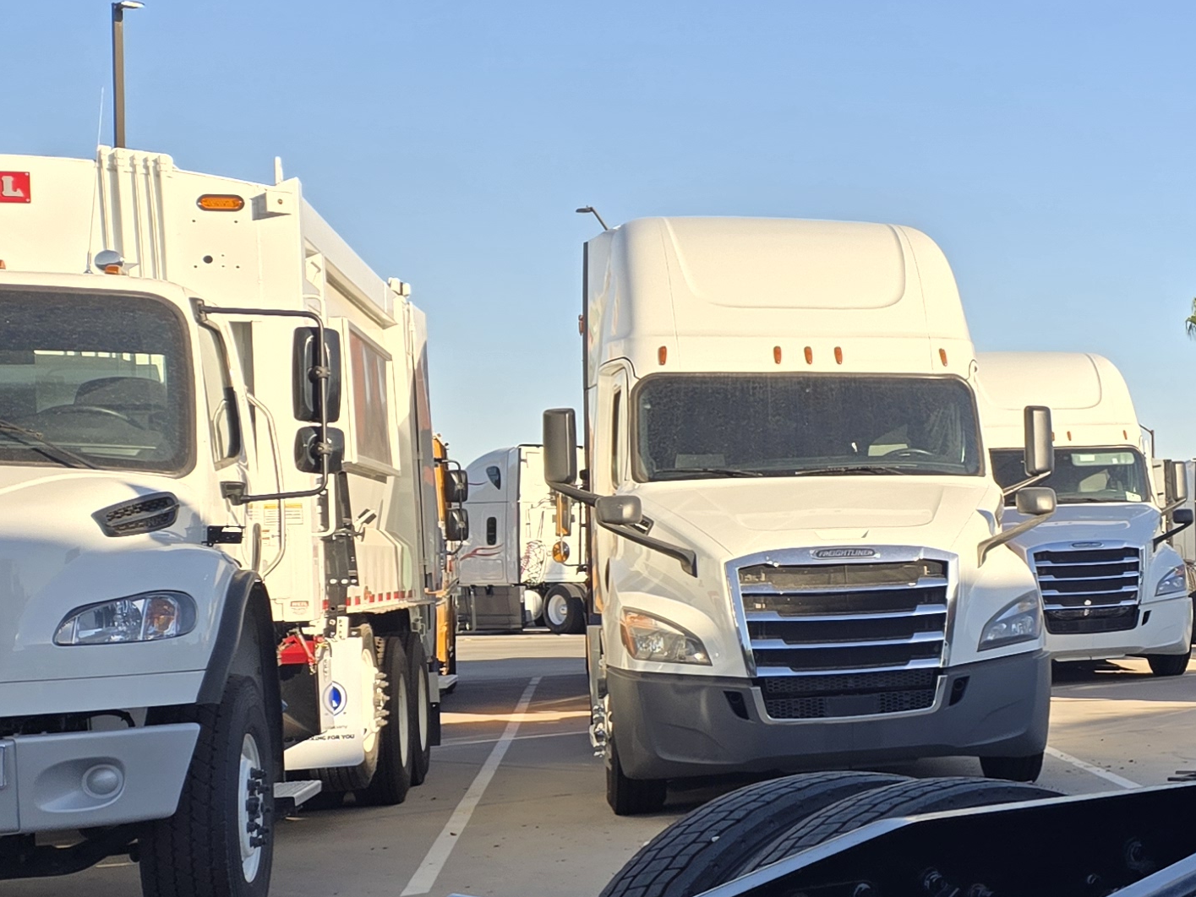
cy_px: 568
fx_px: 2246
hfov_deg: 24.6
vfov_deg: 22.5
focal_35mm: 65
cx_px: 1687
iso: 25
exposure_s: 1/1114
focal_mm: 5.4
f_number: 1.8
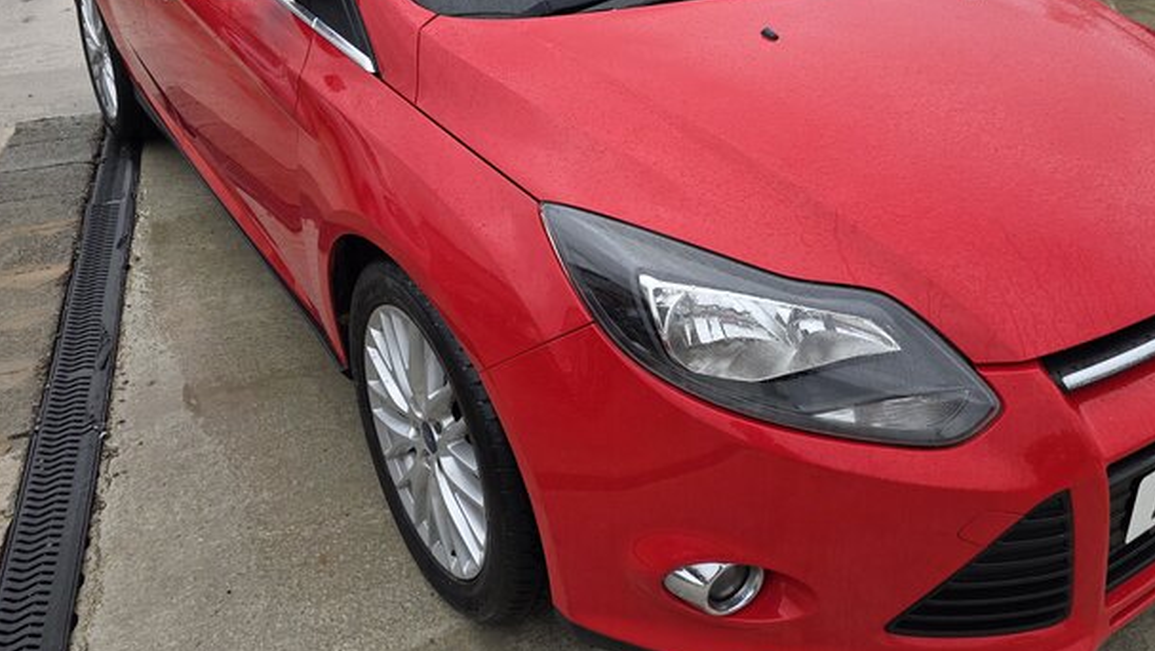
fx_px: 1011
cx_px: 683
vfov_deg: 35.1
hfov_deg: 59.1
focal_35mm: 33
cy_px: 181
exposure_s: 1/180
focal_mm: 6.3
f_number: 1.7
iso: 64
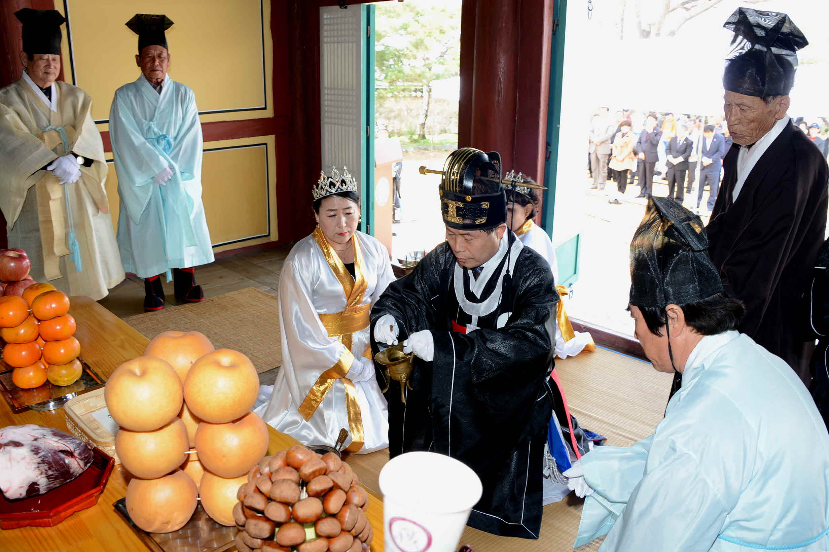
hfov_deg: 65.5
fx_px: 644
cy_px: 276
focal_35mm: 28
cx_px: 414
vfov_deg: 46.4
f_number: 7.1
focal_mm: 28
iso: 800
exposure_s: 1/80
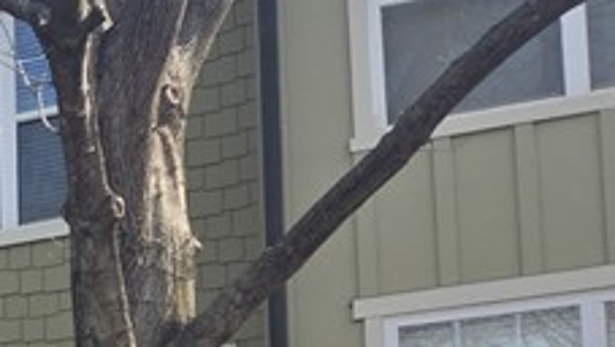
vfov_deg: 10.0
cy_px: 678
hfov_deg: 14.4
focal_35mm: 113
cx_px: -750
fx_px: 1844
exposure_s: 1/902
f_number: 1.8
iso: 25
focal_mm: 5.4
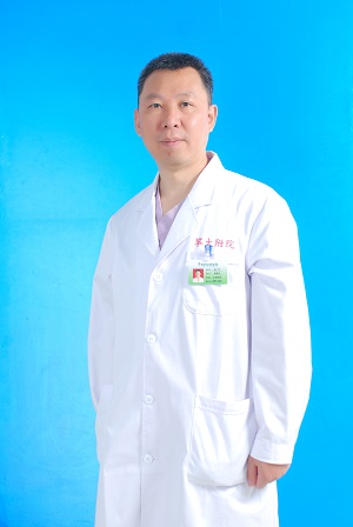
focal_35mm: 60
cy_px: 264
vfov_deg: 33.4
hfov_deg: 22.7
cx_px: 176
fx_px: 880
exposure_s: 1/60
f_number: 5.6
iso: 200
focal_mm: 40
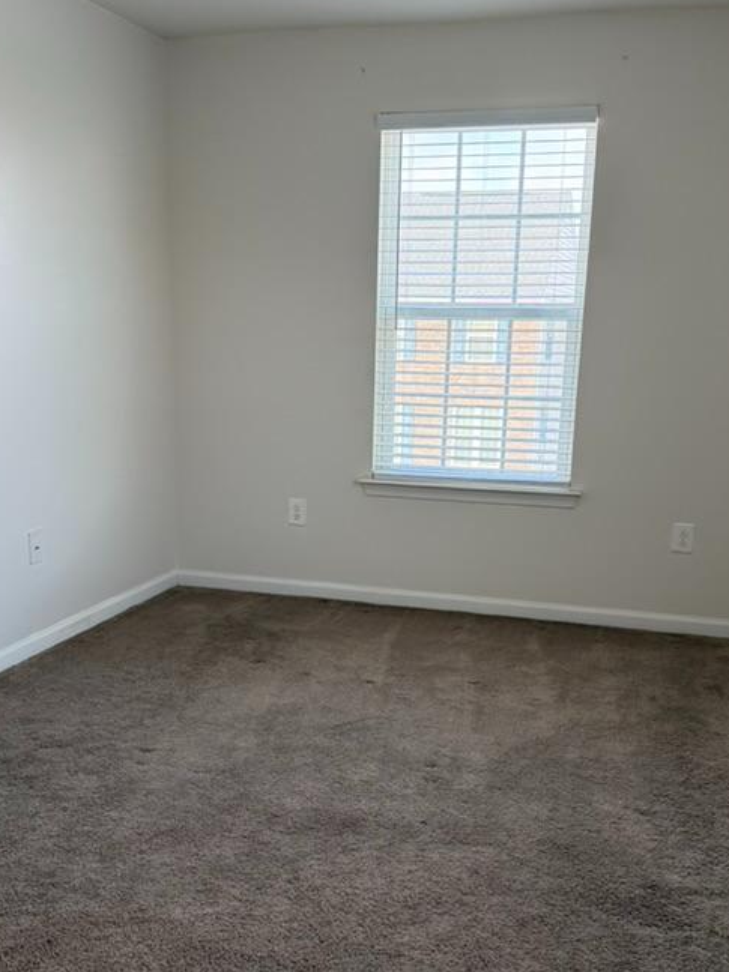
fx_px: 1067
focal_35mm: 38
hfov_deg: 37.7
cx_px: 367
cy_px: 565
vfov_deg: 48.8
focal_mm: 6.76
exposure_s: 1/234
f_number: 1.78
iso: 200
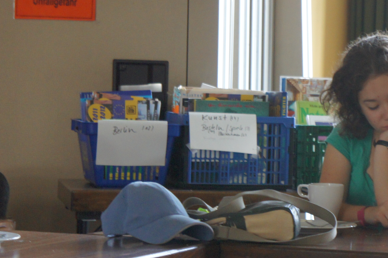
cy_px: 123
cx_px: 381
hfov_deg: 12.4
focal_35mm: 164
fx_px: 1766
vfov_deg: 8.4
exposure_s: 1/25
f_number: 5.6
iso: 1600
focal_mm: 55
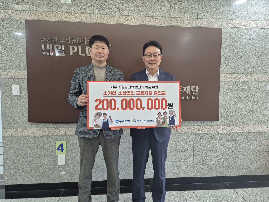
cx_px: 134
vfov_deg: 58.9
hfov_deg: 73.9
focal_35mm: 23
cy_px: 101
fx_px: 179
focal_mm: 5.4
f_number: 1.8
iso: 400
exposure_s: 1/120
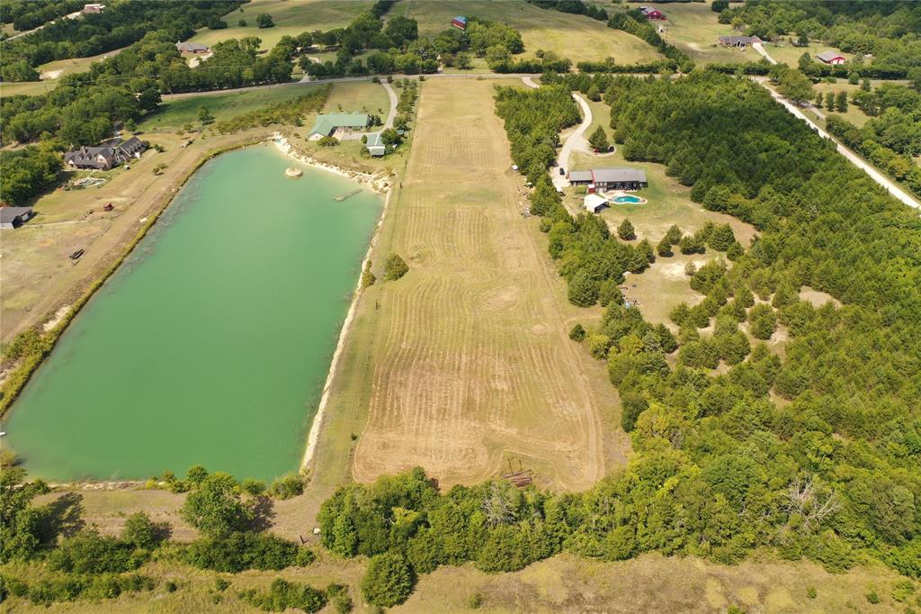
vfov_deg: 46.4
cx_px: 460
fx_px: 716
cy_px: 307
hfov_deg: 65.5
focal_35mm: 28
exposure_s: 1/40
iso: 100
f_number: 3.2
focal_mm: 10.26
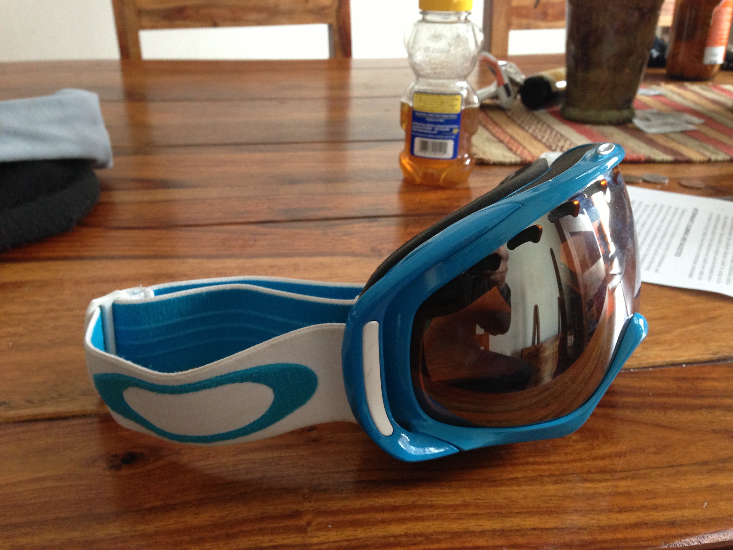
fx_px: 699
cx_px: 366
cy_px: 275
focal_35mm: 33
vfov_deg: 42.9
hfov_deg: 55.4
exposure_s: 1/20
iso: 200
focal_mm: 4.13
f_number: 2.4
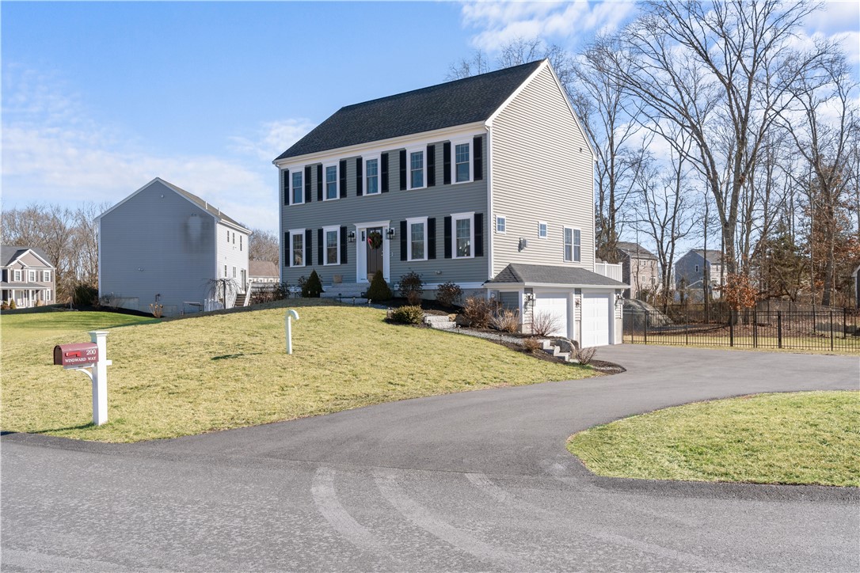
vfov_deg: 43.6
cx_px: 430
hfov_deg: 61.9
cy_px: 286
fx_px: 717
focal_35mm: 30
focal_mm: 20
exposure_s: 1/250
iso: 100
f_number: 7.1
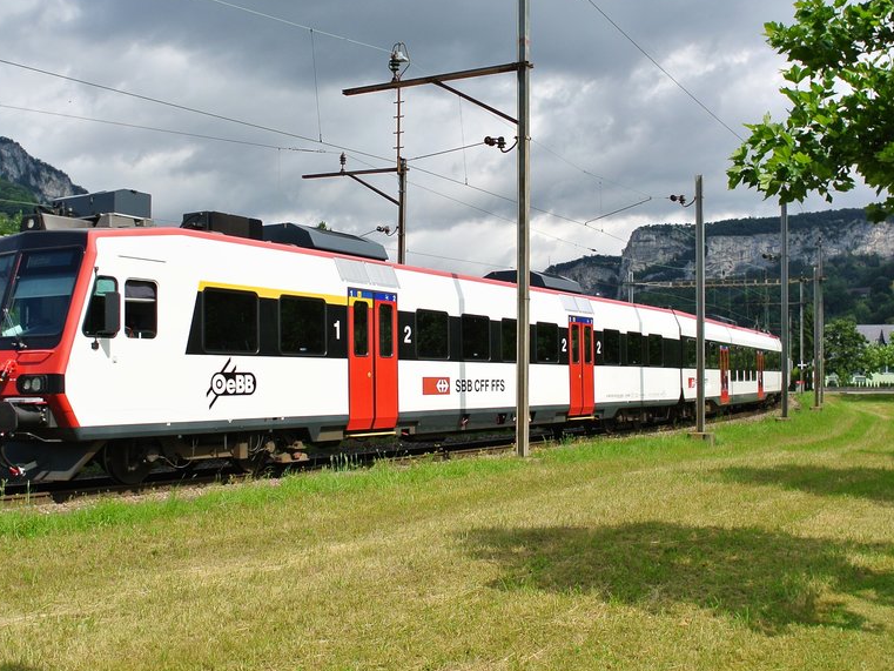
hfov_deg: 45.8
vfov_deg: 35.1
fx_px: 1059
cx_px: 462
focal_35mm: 41
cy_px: 361
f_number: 5
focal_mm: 10
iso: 100
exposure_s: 1/800
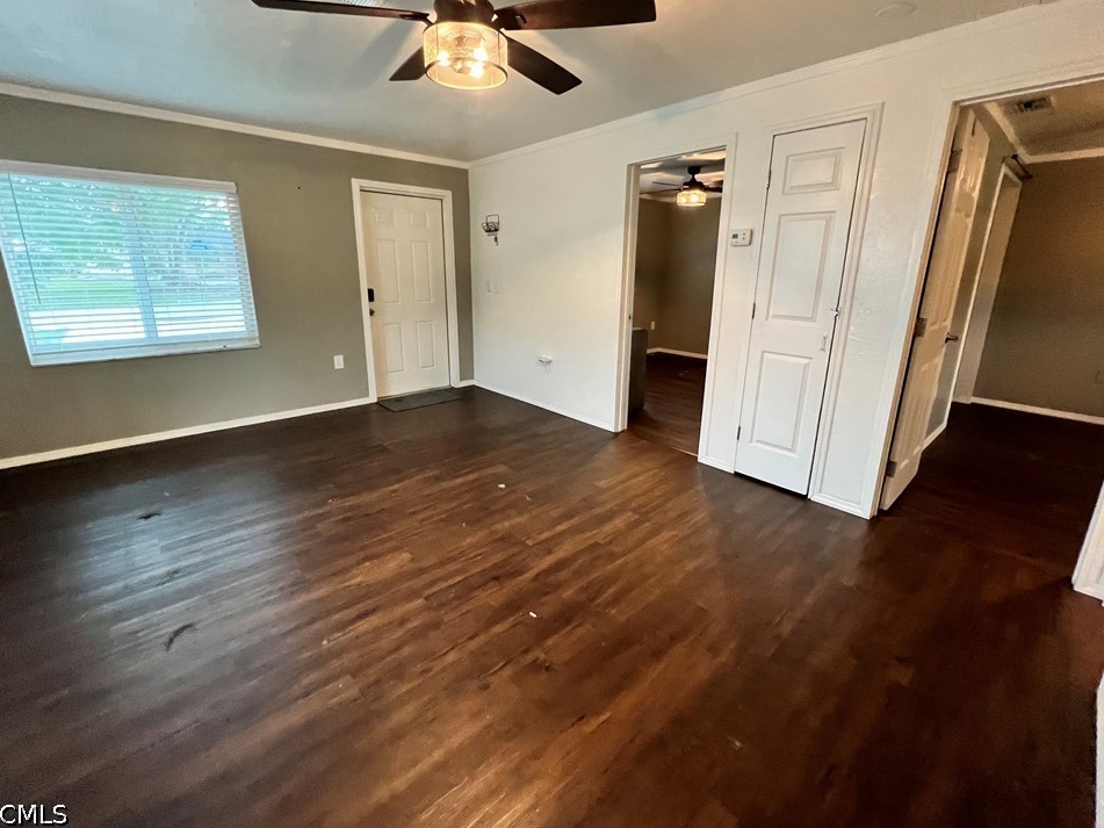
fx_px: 446
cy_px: 388
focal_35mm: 14
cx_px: 553
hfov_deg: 102.1
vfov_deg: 85.6
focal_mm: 1.57
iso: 640
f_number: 1.8
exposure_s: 1/60
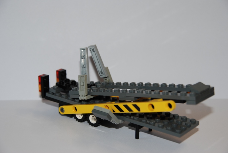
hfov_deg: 24.6
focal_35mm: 82
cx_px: 114
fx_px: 523
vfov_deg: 16.6
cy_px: 76
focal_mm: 55
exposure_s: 1/60
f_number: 5.3
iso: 200
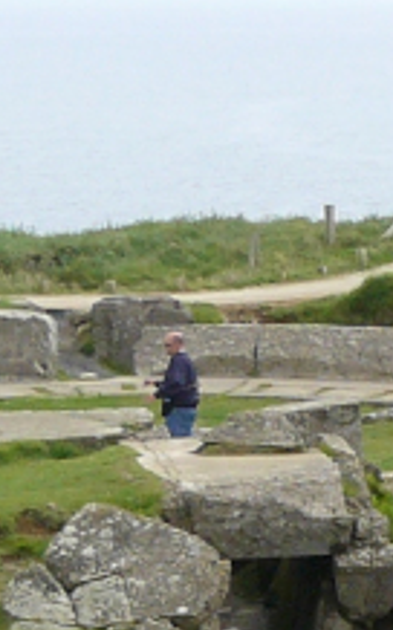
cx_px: 748
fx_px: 4256
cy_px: 722
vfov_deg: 8.4
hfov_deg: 5.2
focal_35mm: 248
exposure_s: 1/200
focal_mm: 6.7
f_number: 5.6
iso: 100
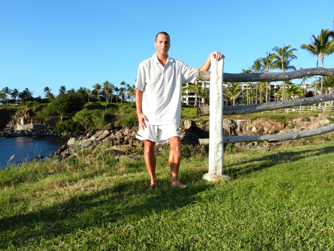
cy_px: 126
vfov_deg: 48.2
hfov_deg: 61.7
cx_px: 167
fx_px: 280
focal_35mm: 29
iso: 160
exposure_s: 1/800
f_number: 3.6
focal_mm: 5.1
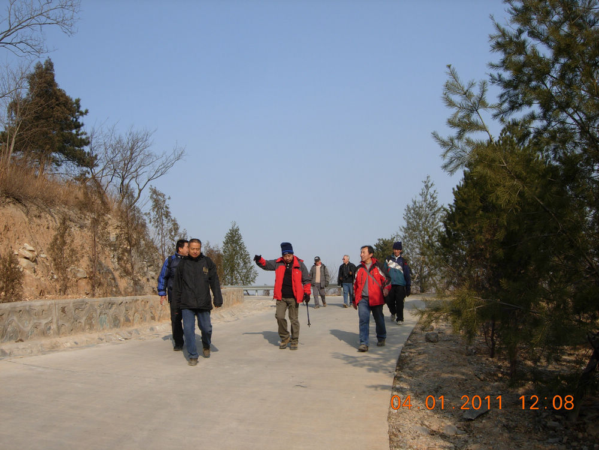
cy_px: 225
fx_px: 623
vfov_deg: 39.7
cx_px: 300
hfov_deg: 51.4
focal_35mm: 36
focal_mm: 7.5
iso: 50
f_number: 5.4
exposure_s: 1/395
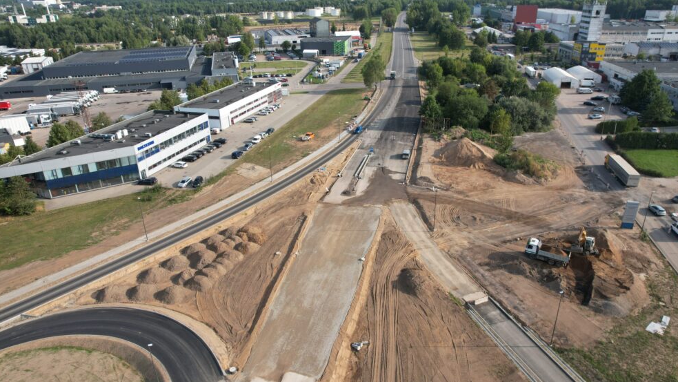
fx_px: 431
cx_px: 351
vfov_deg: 47.7
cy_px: 180
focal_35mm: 24
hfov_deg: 76.3
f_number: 2.8
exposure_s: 1/1250
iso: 100
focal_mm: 8.38
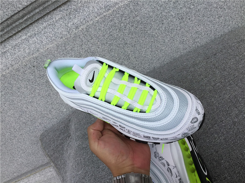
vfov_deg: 45.4
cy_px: 92
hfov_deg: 58.4
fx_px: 219
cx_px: 122
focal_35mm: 31
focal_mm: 3.3
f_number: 2.4
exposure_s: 1/815
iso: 25
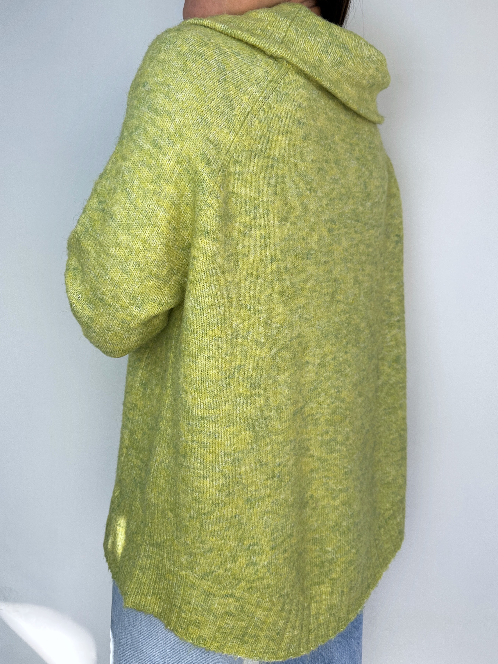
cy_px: 332
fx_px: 460
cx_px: 249
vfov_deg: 71.6
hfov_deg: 56.8
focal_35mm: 24
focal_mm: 6.86
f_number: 1.78
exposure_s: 1/347
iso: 80
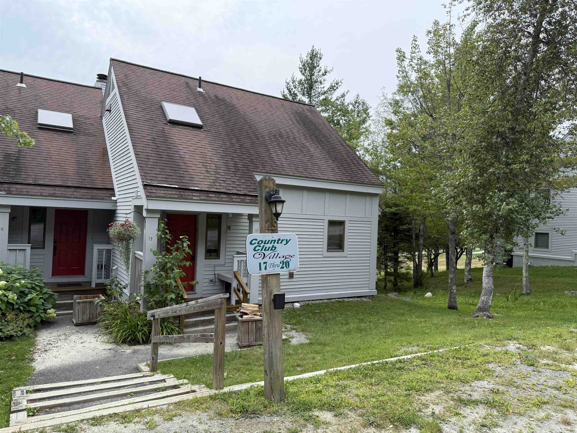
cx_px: 288
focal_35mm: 24
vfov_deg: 56.8
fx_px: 400
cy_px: 216
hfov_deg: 71.6
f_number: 1.78
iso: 100
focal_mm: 6.76
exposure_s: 1/1689
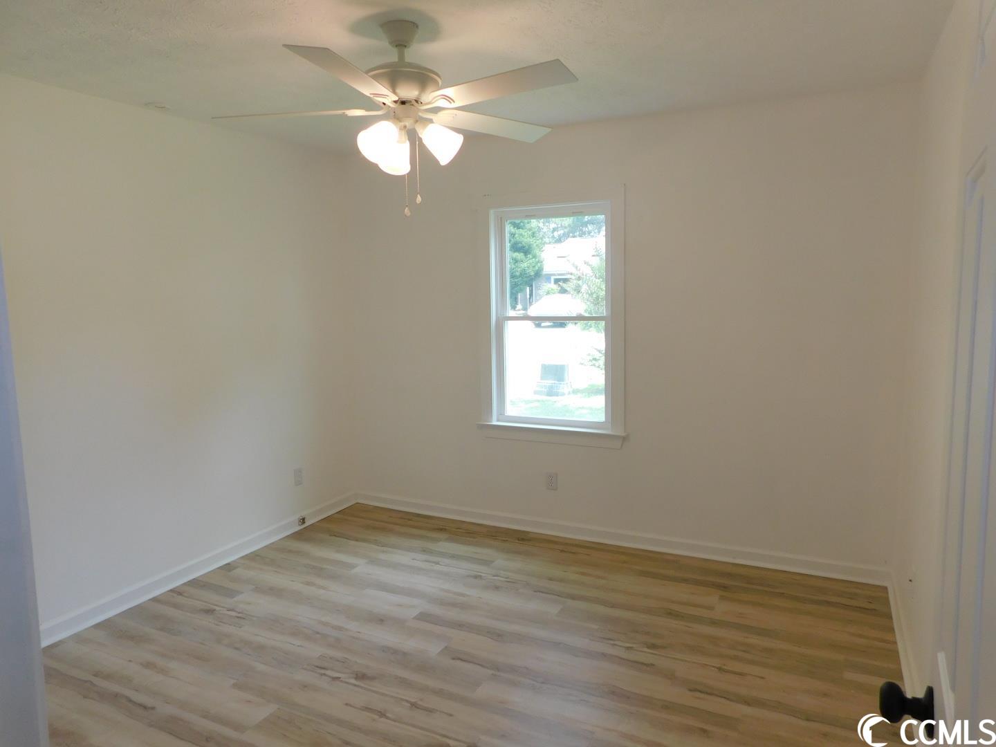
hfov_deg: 73.9
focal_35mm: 23
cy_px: 374
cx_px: 498
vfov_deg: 58.9
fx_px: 662
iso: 125
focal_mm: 4
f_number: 3
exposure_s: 1/50
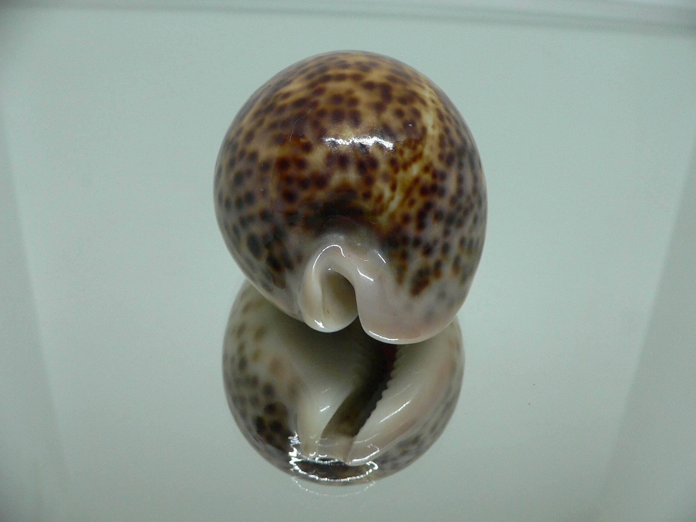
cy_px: 262
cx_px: 355
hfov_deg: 51.4
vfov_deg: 39.7
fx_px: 724
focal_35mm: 36
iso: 150
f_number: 2.8
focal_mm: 4.6
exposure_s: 1/60
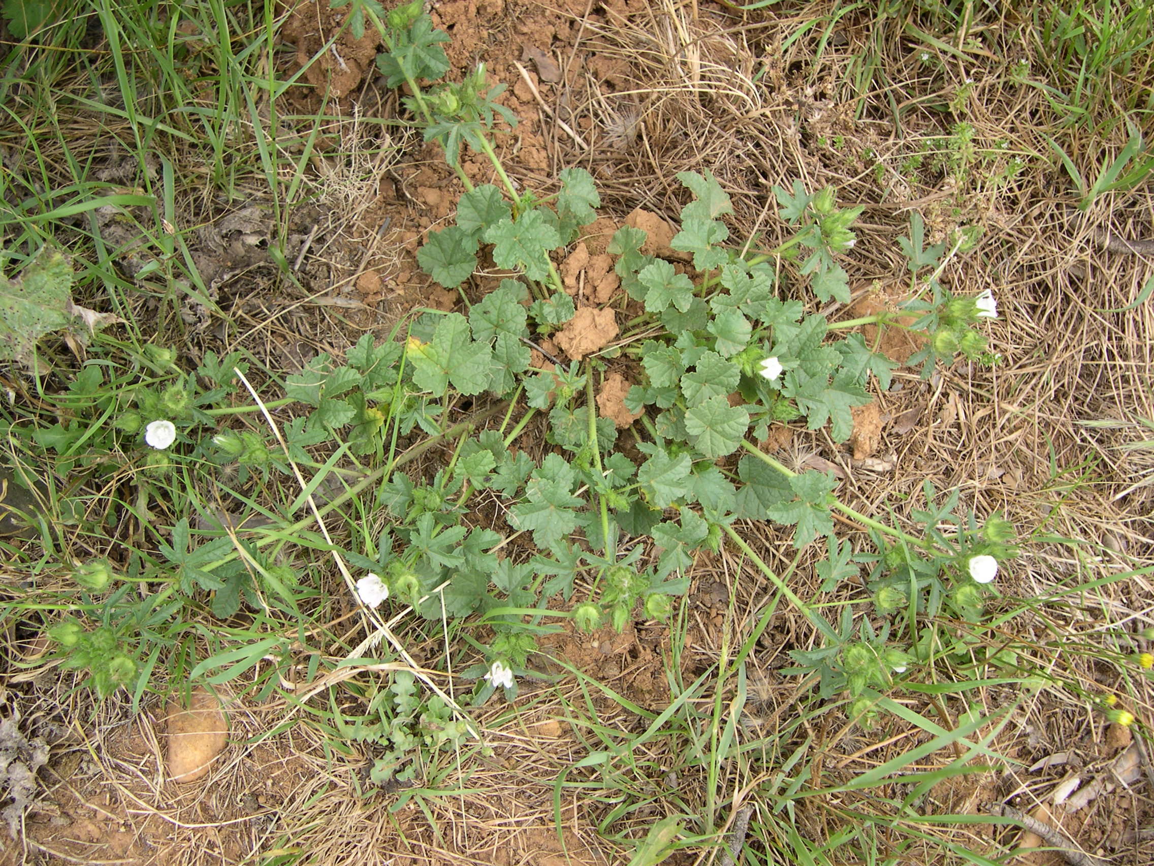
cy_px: 433
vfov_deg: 37.7
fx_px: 1267
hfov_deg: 49.0
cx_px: 577
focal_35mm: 38
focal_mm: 8
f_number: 2.8
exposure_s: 1/161
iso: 100
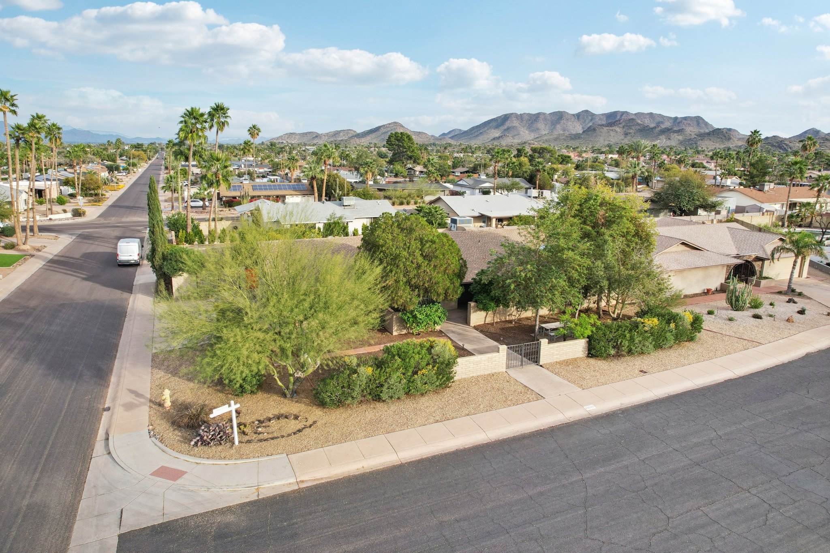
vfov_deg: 57.2
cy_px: 276
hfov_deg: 78.6
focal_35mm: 22
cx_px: 415
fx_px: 507
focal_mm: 8.4
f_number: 2.8
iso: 100
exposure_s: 1/640
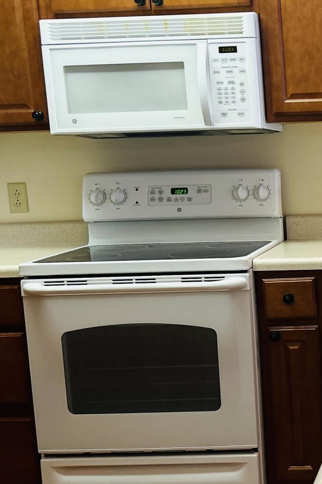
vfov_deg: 30.5
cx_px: 423
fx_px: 886
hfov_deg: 19.0
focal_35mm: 66
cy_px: 273
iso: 200
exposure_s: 1/60
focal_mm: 5.7
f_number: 1.5
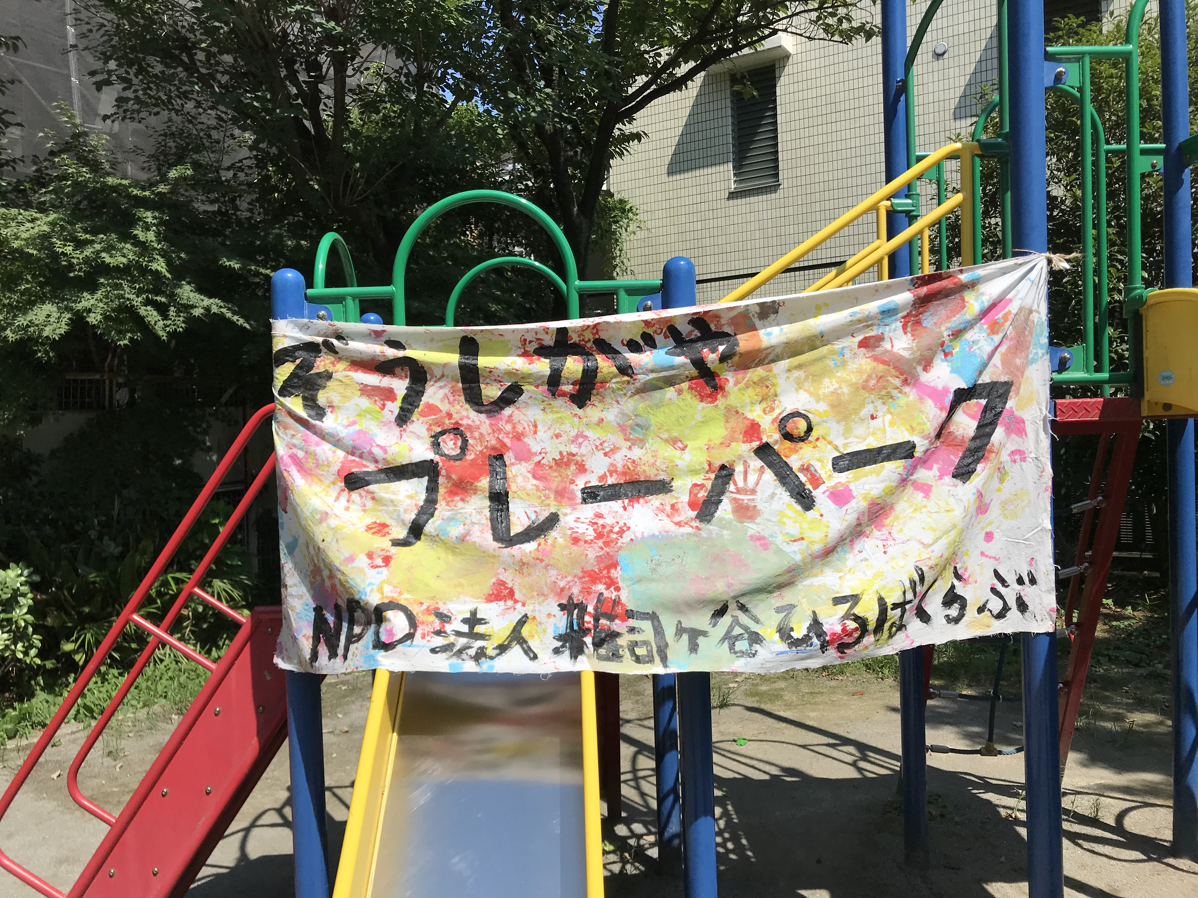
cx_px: 599
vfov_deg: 49.7
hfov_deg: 63.4
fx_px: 969
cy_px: 449
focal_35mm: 28
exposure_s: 1/3690
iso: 20
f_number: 1.8
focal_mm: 3.99
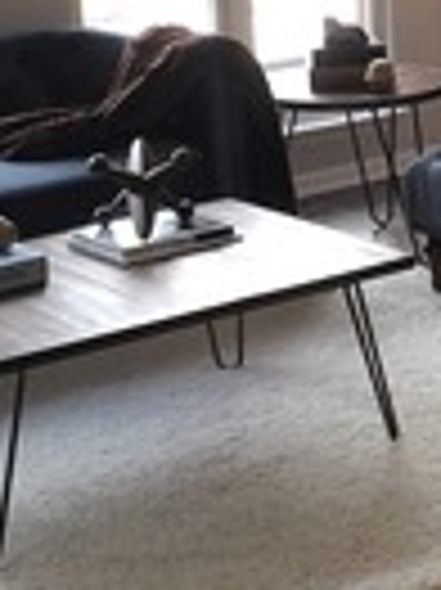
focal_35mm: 106
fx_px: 1803
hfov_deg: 13.4
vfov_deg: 18.3
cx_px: 590
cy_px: 59
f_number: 2.2
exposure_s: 1/60
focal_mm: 4.15
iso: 50
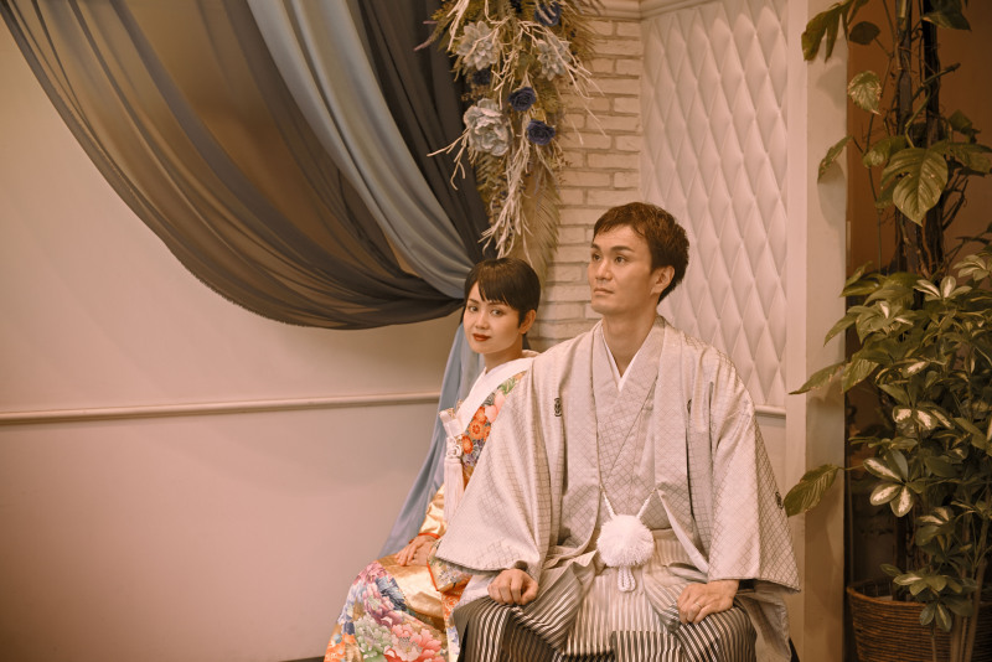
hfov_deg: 34.5
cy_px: 331
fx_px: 1599
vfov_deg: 23.4
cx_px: 496
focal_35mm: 58
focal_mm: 58
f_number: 4
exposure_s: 1/125
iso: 800
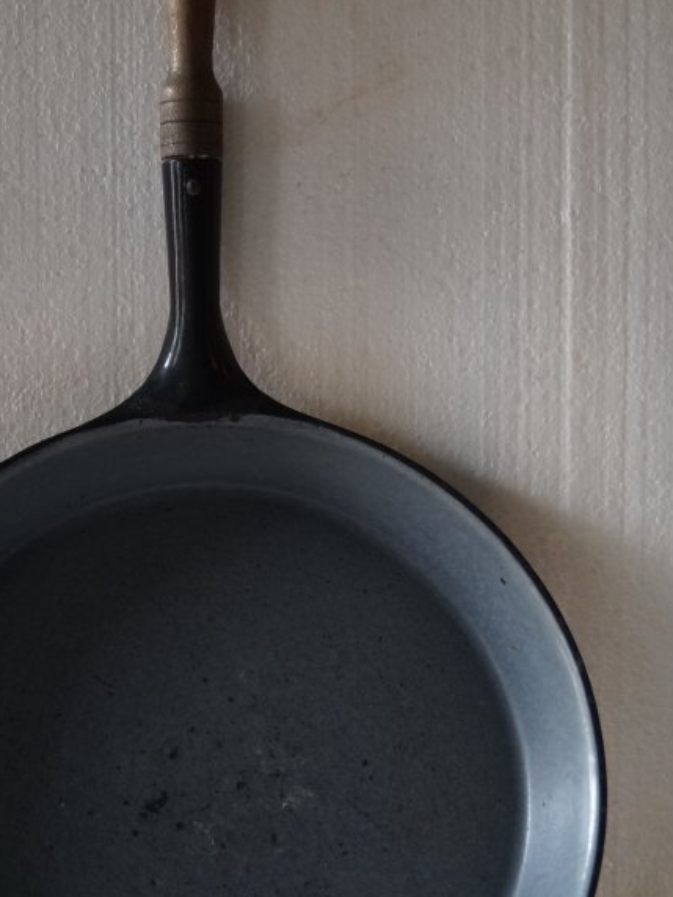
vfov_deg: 30.7
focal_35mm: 63
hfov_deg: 23.2
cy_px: 496
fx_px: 1633
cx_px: 216
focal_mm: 26
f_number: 4.5
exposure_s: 1/60
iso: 2000
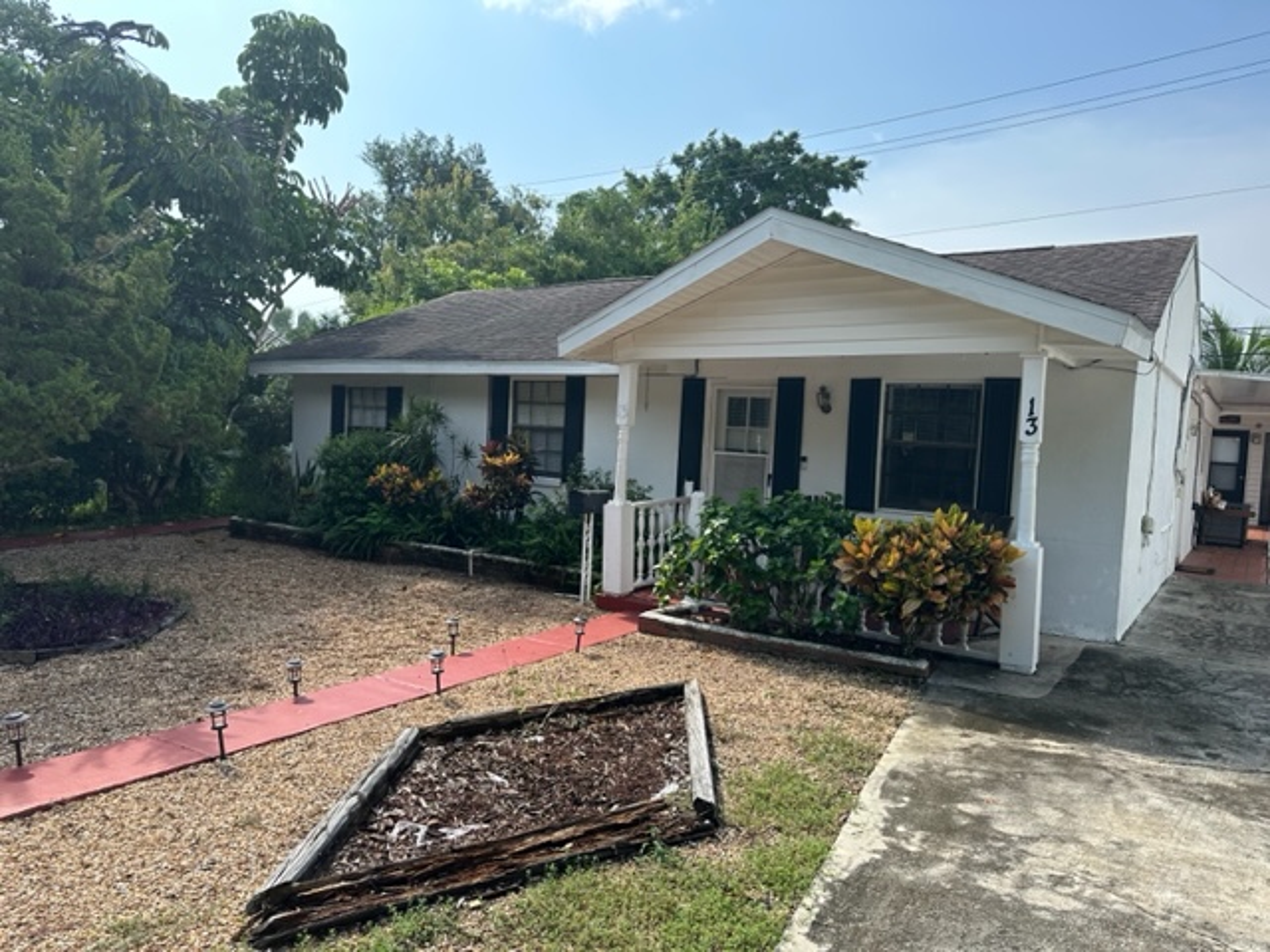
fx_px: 881
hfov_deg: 71.6
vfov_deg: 56.8
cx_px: 635
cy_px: 476
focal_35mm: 24
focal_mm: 6.86
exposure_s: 1/2525
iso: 80
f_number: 1.78
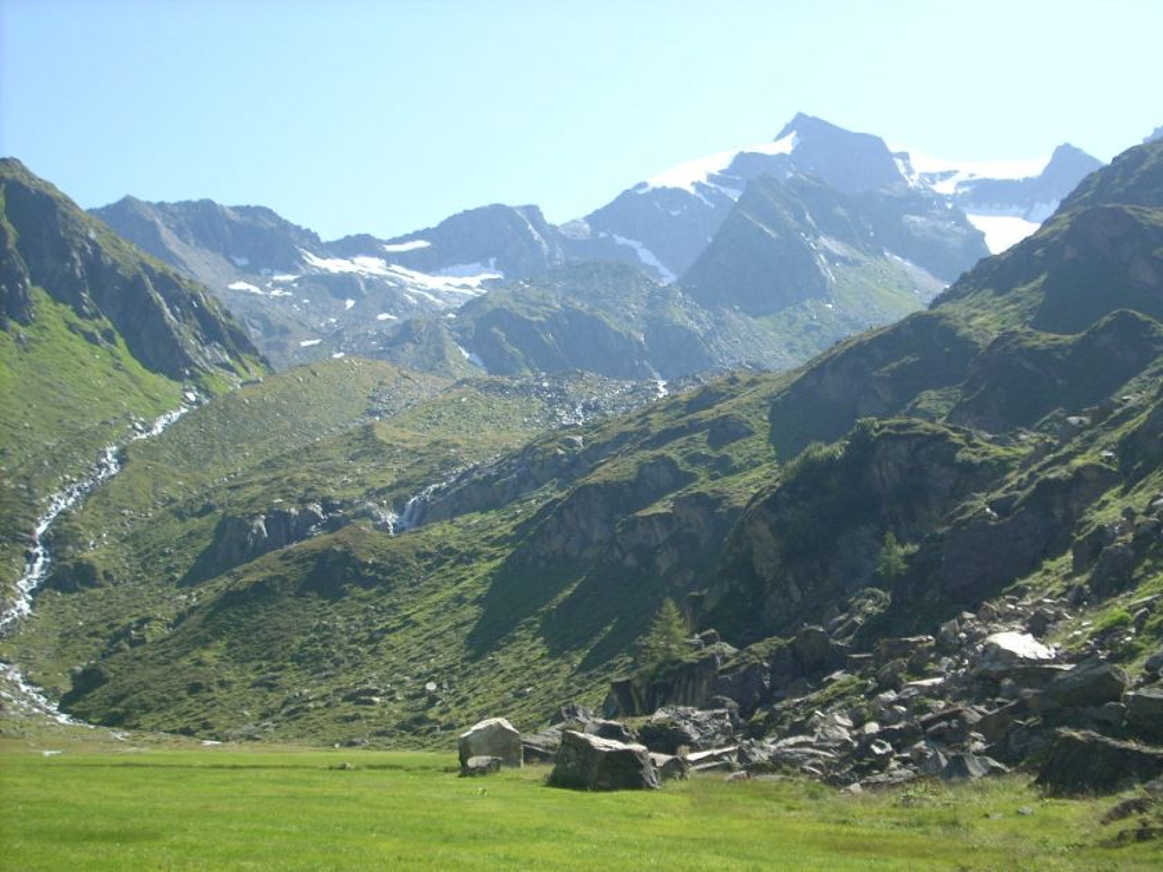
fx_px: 1814
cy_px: 436
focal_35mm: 54
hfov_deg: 35.5
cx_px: 582
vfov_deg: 27.0
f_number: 6.9
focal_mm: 9
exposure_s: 1/125
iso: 64
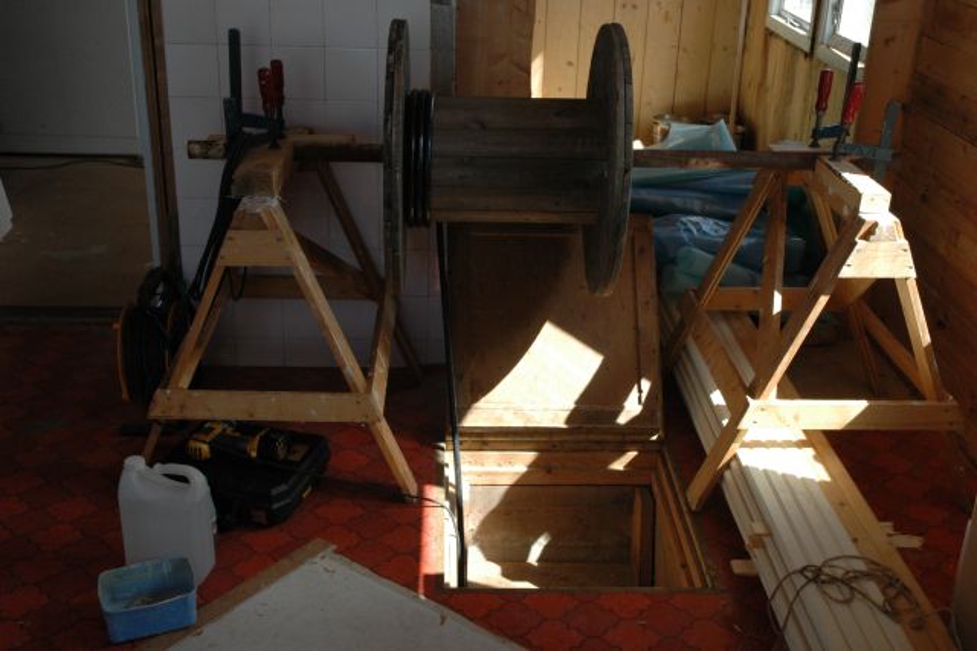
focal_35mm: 44
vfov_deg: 30.8
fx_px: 1180
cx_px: 488
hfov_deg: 45.0
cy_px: 326
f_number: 7.1
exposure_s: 1/200
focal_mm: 29
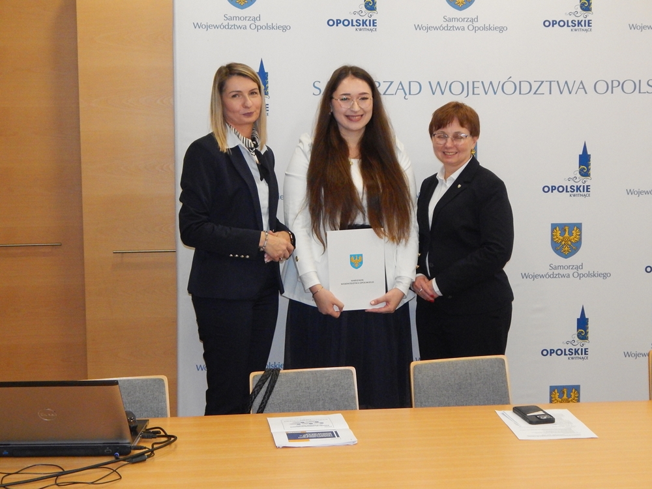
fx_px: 1036
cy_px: 244
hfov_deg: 34.9
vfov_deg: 26.6
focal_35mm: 55
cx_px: 326
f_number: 3.8
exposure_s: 1/125
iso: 800
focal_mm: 9.7
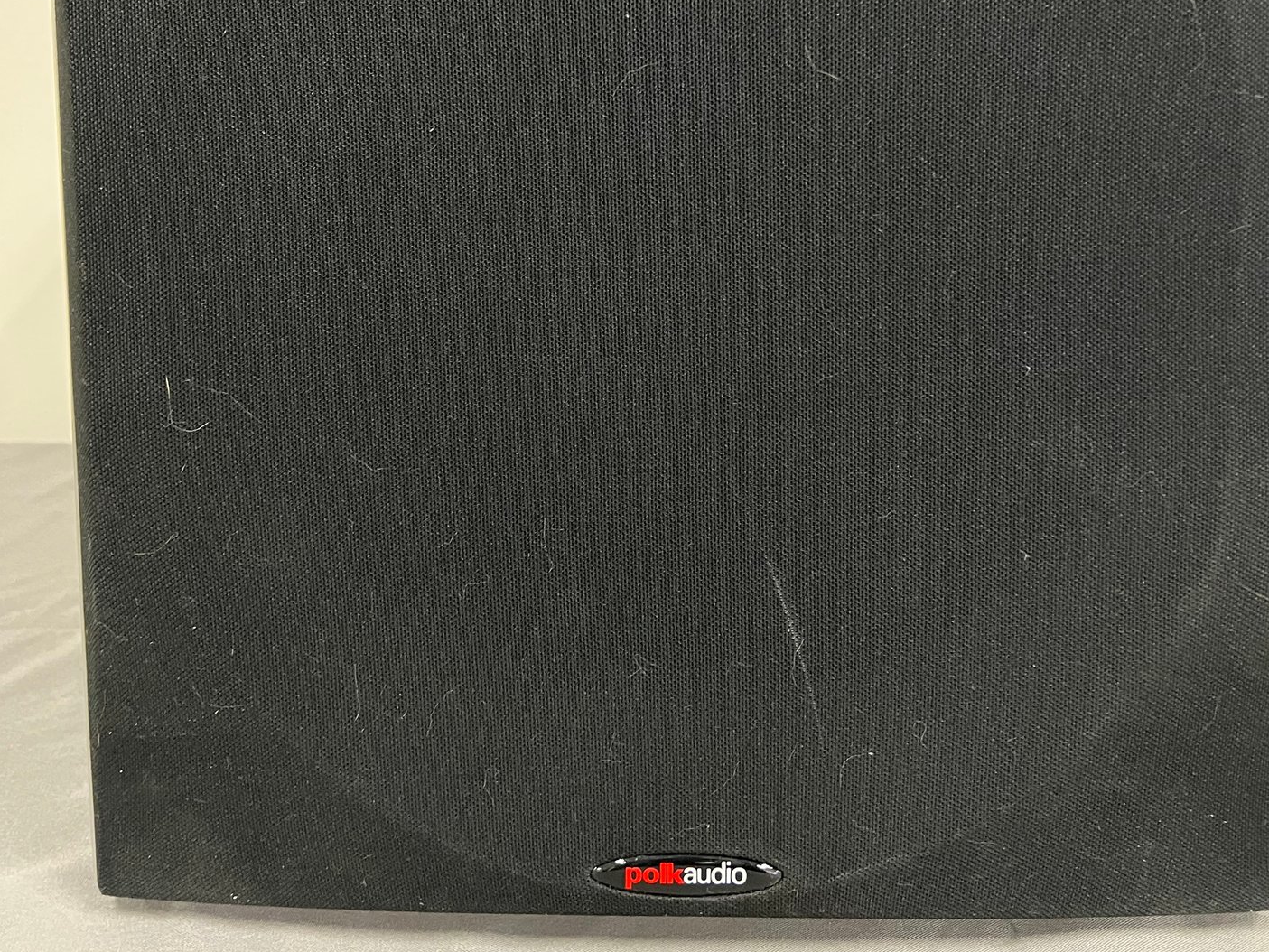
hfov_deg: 50.1
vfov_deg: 37.2
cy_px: 182
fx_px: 1357
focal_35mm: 37
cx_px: 676
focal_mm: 5.7
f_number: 1.5
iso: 500
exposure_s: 1/30
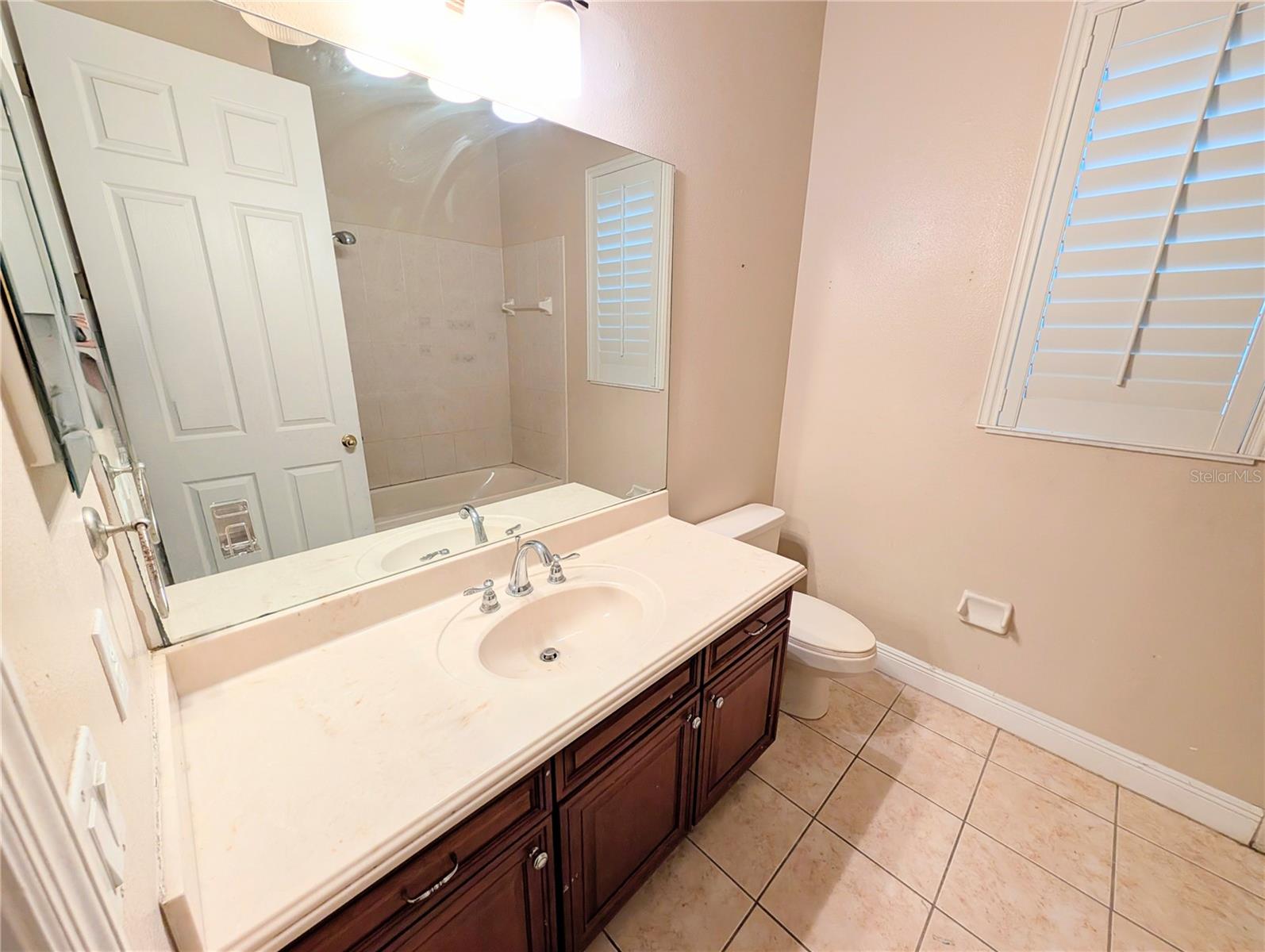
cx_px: 632
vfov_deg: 94.6
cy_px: 476
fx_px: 439
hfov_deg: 110.5
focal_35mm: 12
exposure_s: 1/120
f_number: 1.7
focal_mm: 2.02
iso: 71
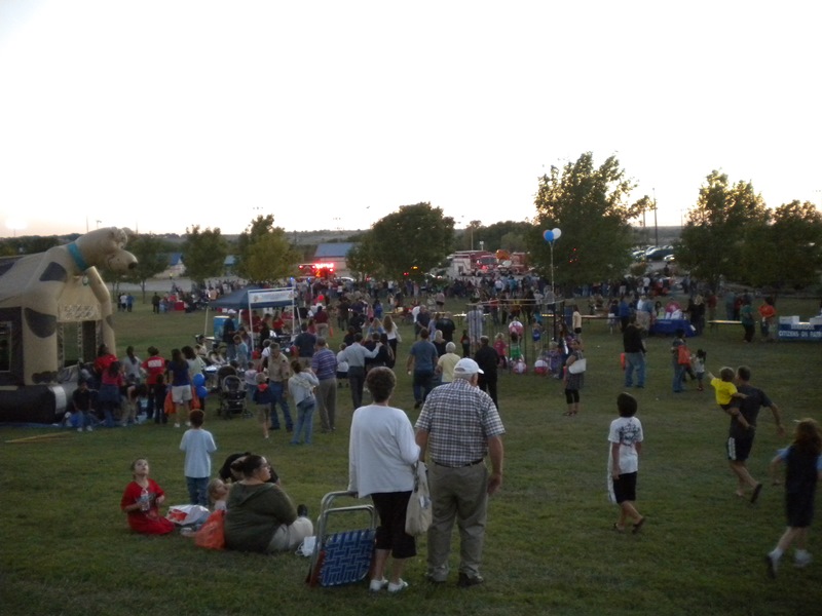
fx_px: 831
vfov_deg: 40.7
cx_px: 411
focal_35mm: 35
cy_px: 308
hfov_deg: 52.6
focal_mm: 6.3
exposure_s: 1/75.3
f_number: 3.1
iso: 474
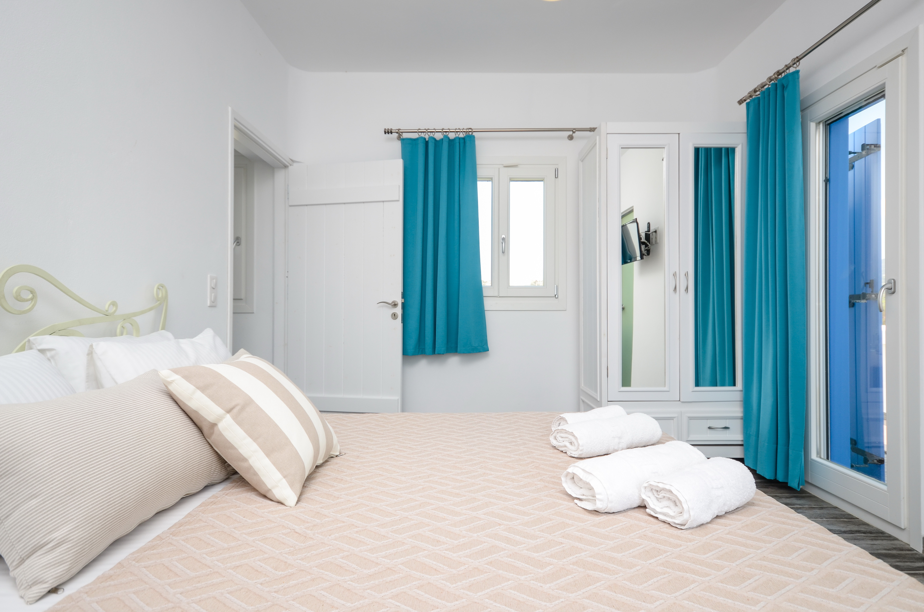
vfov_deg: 63.0
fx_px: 499
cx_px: 462
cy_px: 306
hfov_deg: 85.5
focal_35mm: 20
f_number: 5.6
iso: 200
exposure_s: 1/200
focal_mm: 13
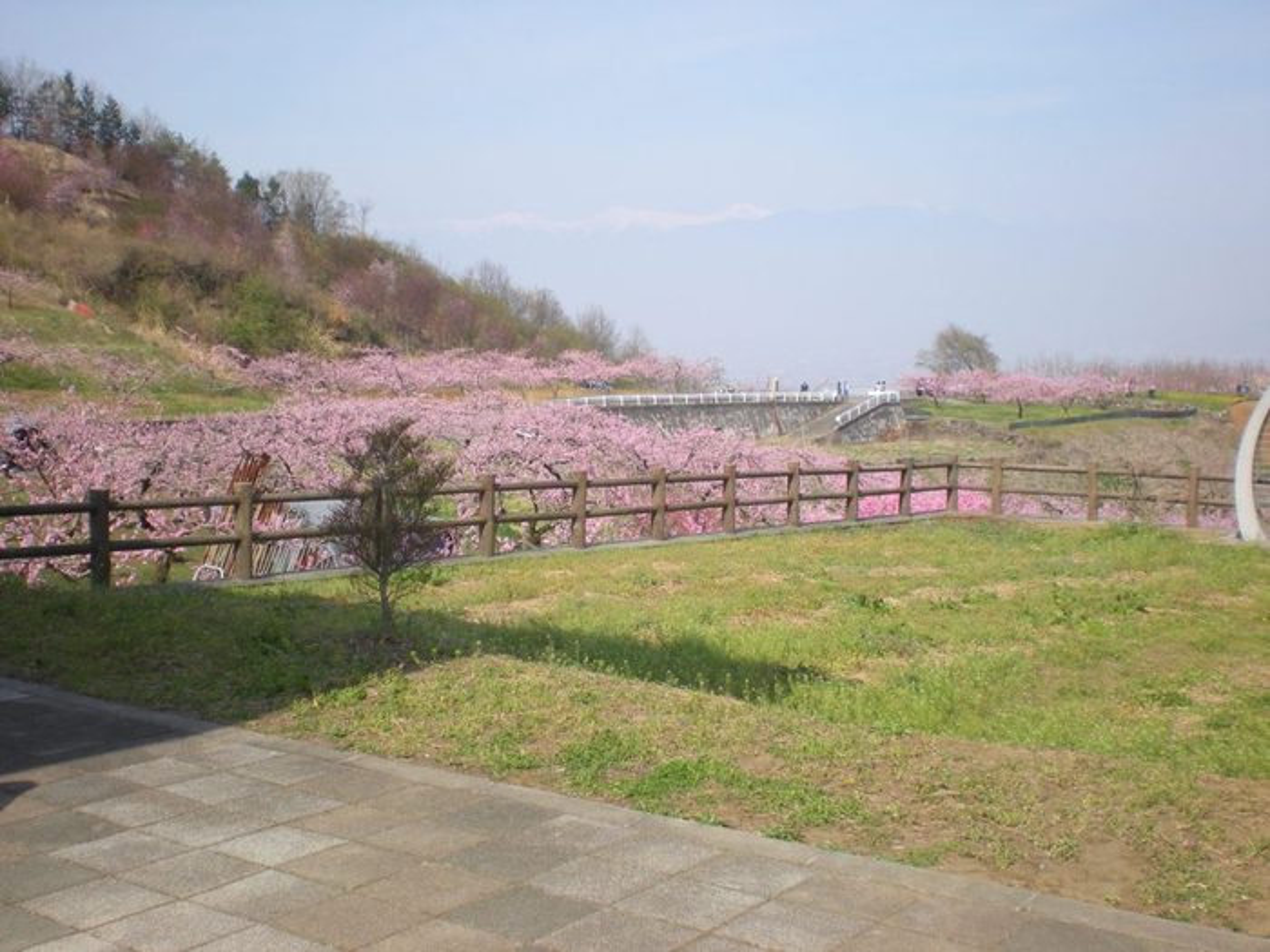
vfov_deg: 32.9
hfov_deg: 42.9
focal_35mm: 44
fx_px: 1614
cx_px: 635
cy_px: 476
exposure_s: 1/355
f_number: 4.9
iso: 64
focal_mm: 7.4
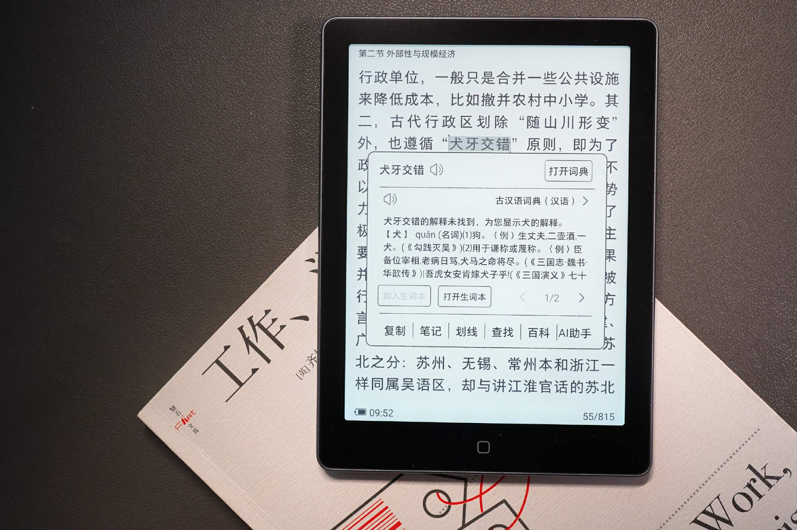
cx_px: 398
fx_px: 774
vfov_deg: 37.8
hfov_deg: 54.5
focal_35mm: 35
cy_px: 265
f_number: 9
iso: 1600
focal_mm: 35
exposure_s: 1/40
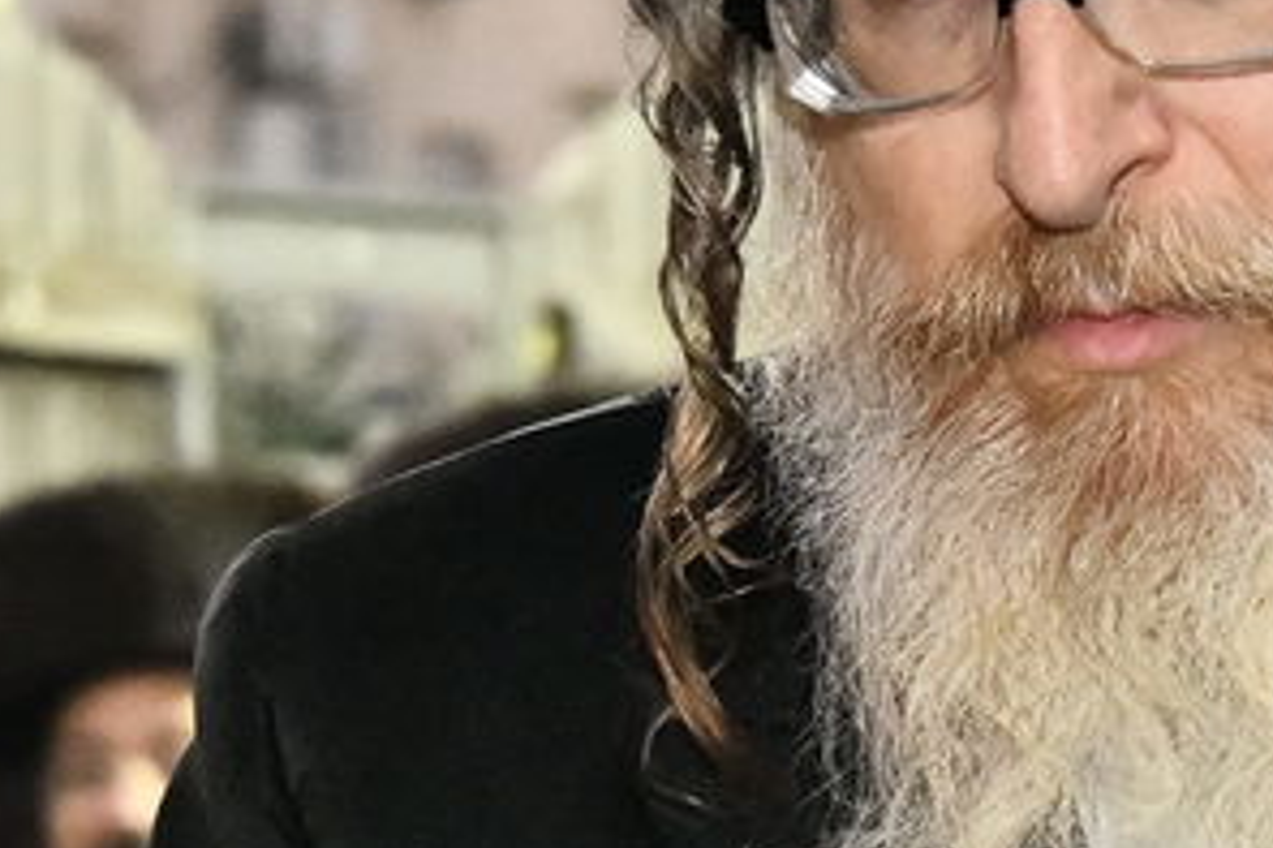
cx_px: 1118
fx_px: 10355
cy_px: 334
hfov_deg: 7.0
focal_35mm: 293
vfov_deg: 4.7
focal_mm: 62
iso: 5000
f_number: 5.6
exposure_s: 1/100
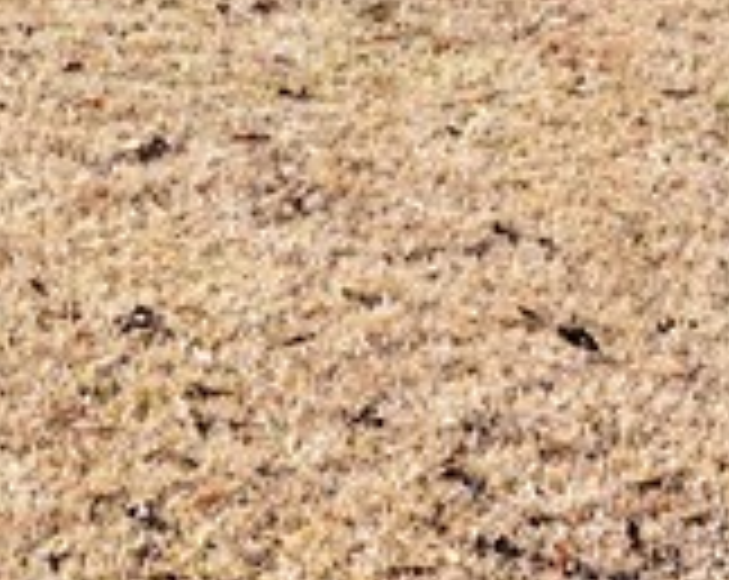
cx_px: -475
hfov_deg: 12.0
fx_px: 3252
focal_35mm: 151
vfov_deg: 9.4
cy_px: -641
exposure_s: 1/125
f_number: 8
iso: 100
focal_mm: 24
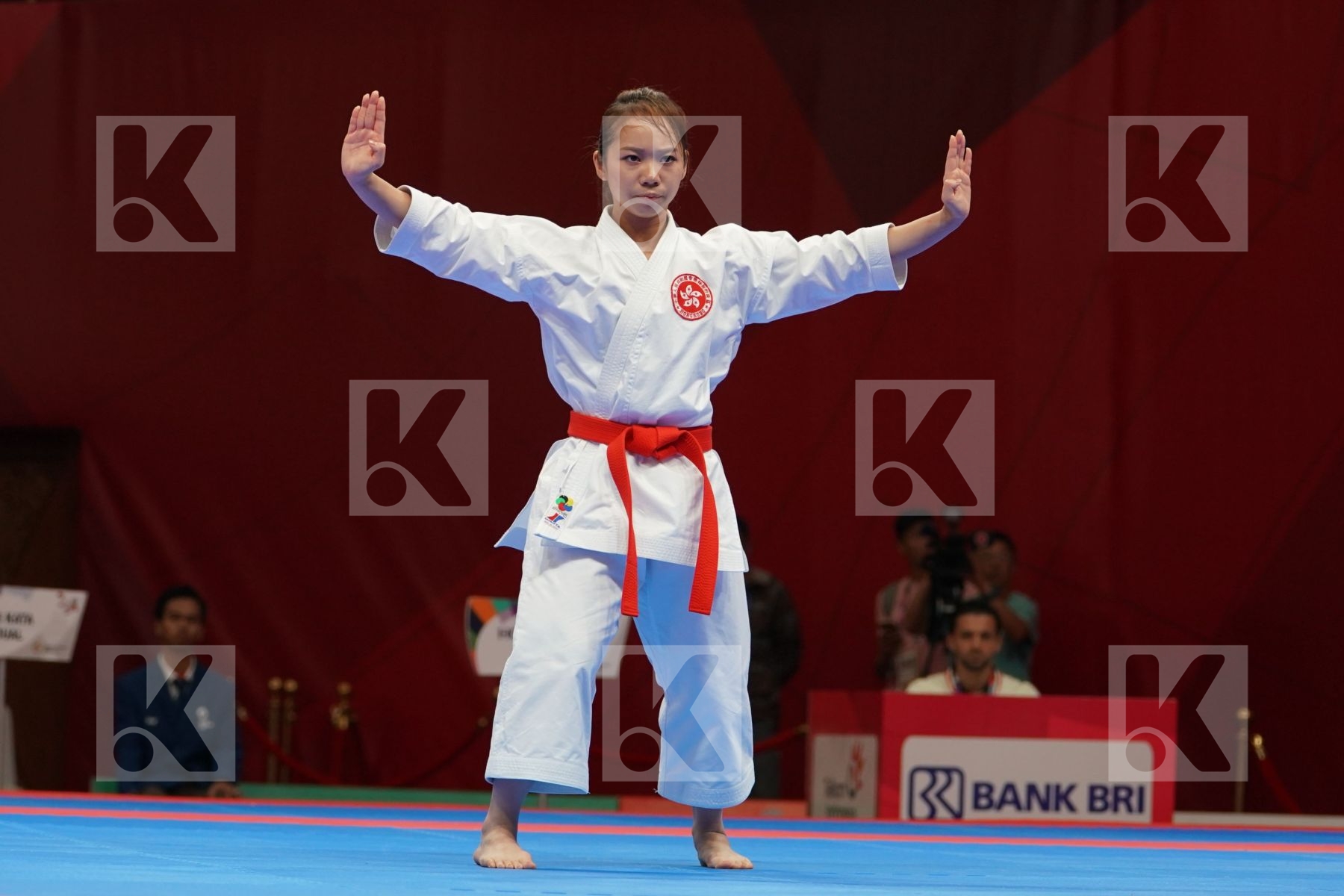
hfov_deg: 12.2
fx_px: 6272
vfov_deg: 8.2
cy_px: 448
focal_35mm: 168
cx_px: 672
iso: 1250
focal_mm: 112
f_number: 4
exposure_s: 1/500
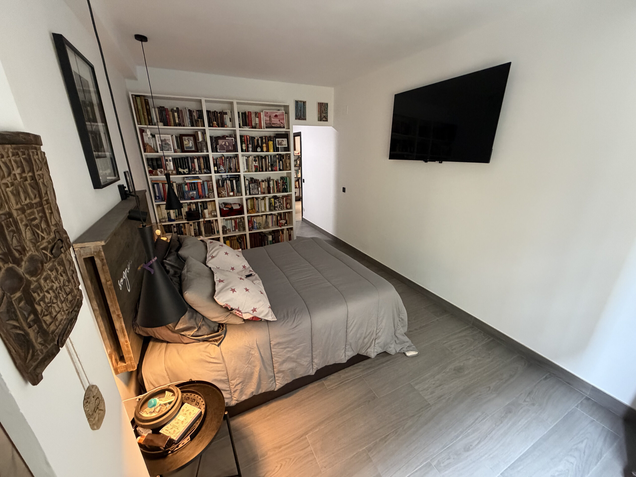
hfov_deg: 102.1
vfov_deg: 85.7
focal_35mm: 14
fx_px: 257
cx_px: 318
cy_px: 238
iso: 500
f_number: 2.2
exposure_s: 1/50
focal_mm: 2.22
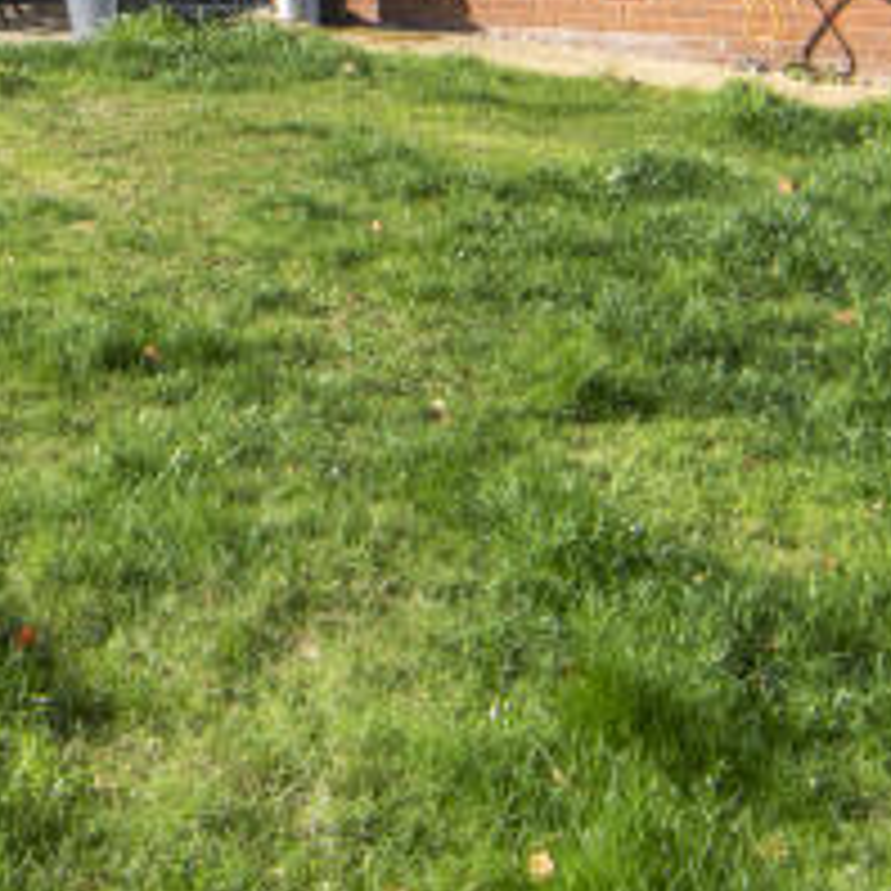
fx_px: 2301
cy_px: -223
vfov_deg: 20.3
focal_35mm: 79
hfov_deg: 21.2
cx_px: 22
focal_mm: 18
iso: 100
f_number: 5.6
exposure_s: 1/250
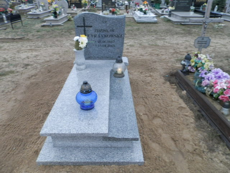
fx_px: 166
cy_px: 86
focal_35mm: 25
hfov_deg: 69.4
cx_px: 115
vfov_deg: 54.9
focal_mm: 4.5
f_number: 3.1
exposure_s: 1/15
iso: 200
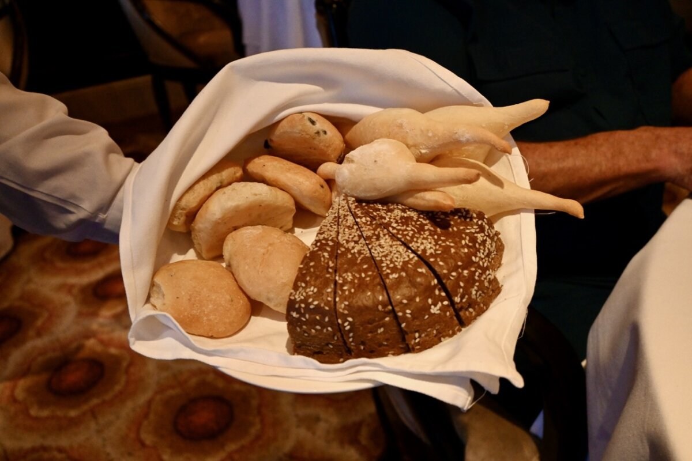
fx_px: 620
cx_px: 346
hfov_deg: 58.3
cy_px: 230
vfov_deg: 40.8
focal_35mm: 32
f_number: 4
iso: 3200
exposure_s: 1/60
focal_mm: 21.5
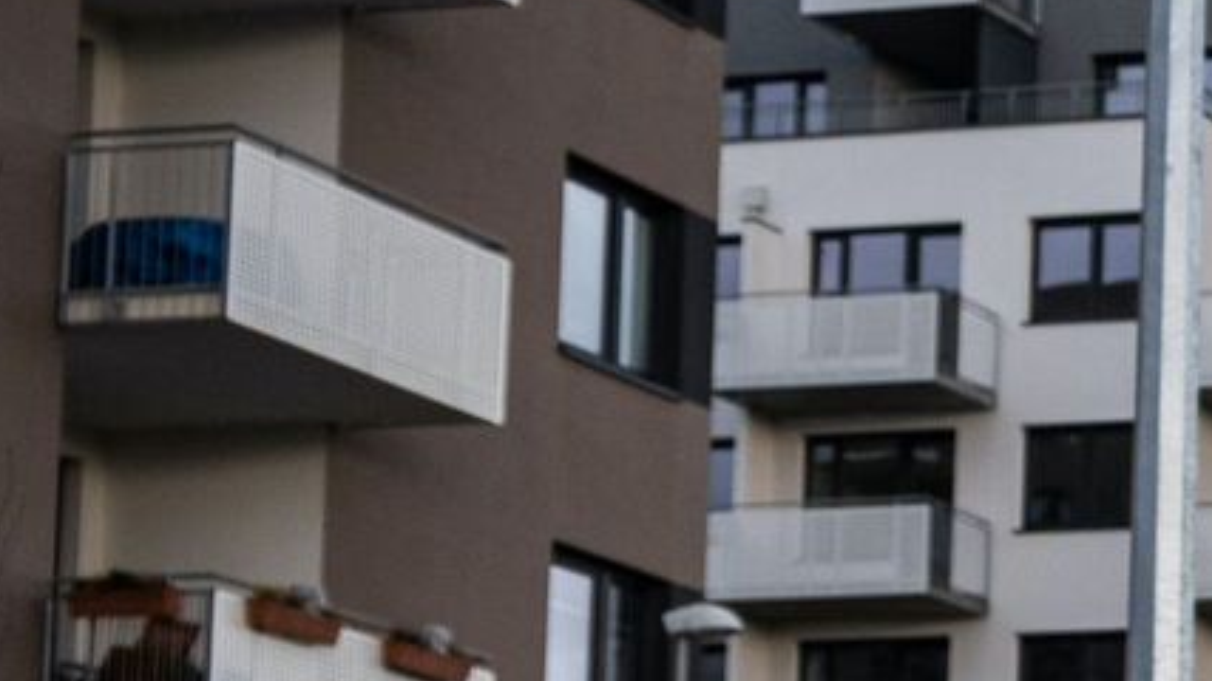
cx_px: 2342
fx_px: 4691
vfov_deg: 8.0
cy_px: 1234
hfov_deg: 13.0
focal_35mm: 146
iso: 400
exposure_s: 1/640
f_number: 4
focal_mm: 20.5
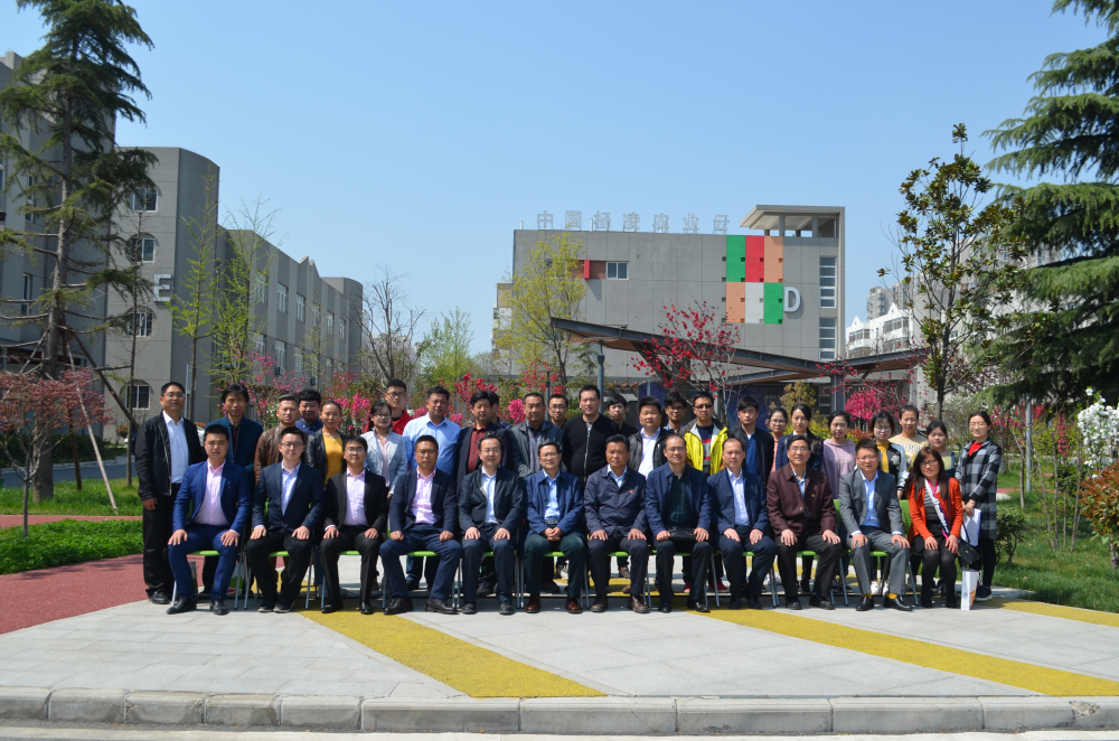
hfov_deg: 57.3
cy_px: 370
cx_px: 560
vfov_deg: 39.8
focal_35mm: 33
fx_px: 1023
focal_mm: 22
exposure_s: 1/250
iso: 110
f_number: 8
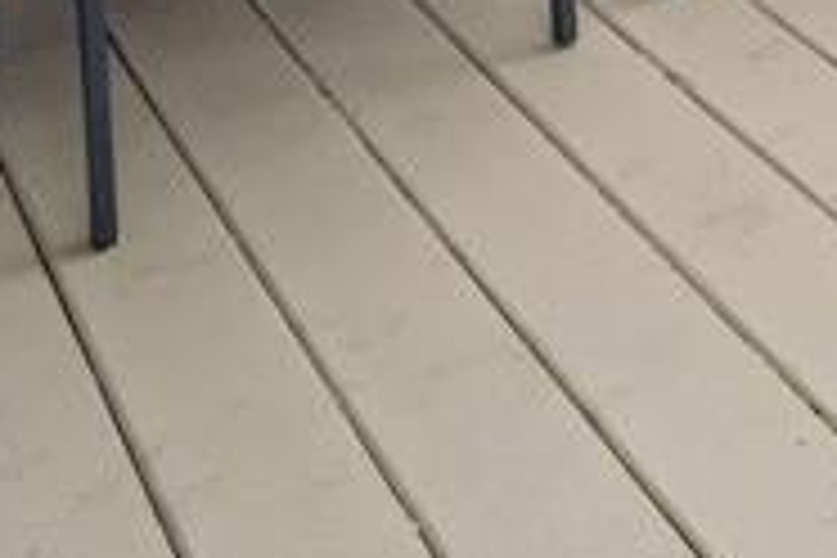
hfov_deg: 21.4
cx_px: 1462
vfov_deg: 13.1
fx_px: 1534
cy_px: -900
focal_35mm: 66
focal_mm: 12
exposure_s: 1/125
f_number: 11
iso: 100
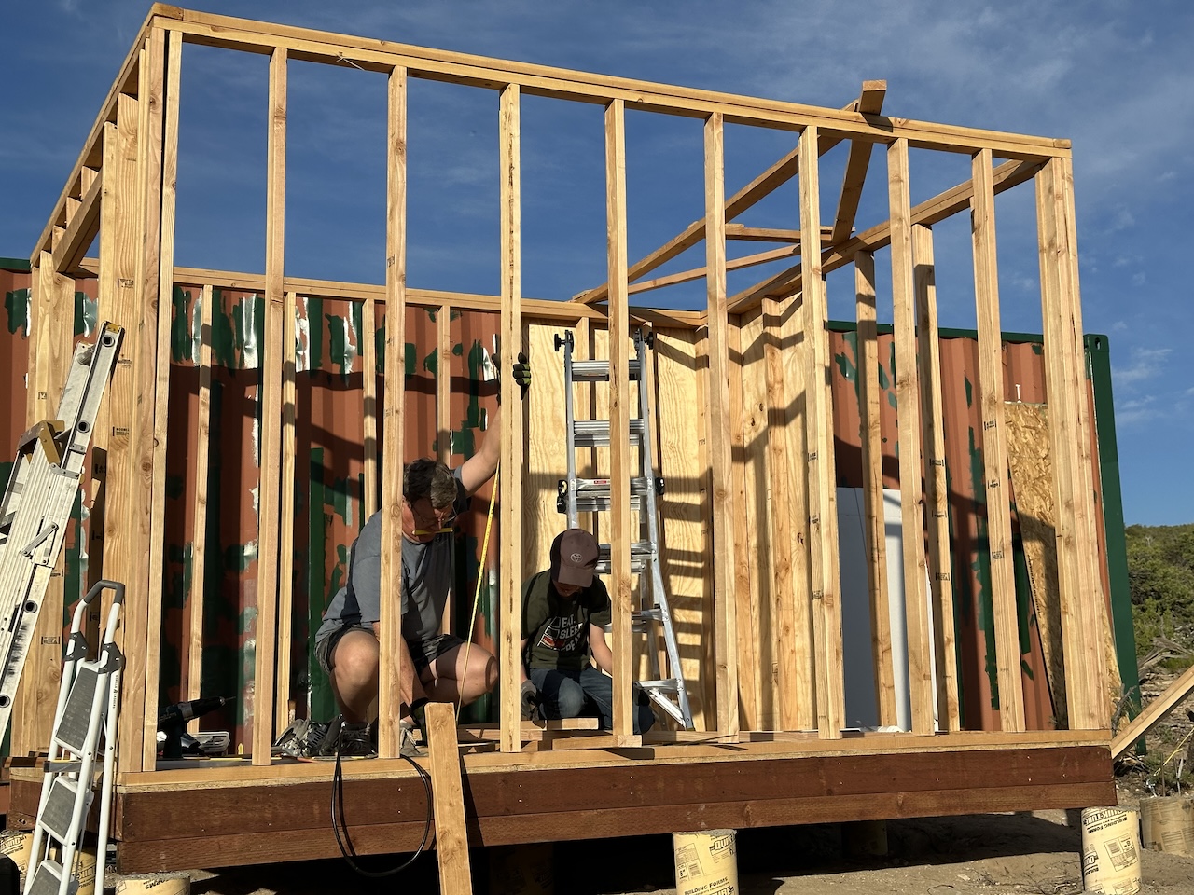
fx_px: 1656
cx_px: 597
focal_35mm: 48
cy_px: 448
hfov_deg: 39.7
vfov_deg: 30.3
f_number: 1.78
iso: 64
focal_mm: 6.86
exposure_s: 1/5556
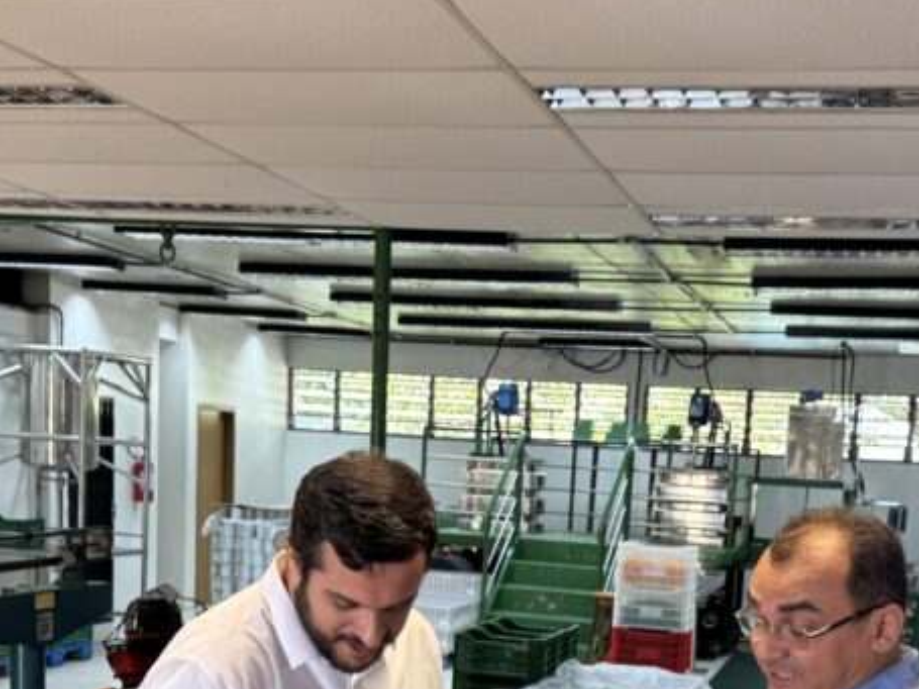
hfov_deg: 35.4
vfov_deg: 25.9
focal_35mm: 54
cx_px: 564
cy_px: 657
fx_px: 1433
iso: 125
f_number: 1.78
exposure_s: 1/60
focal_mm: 6.76
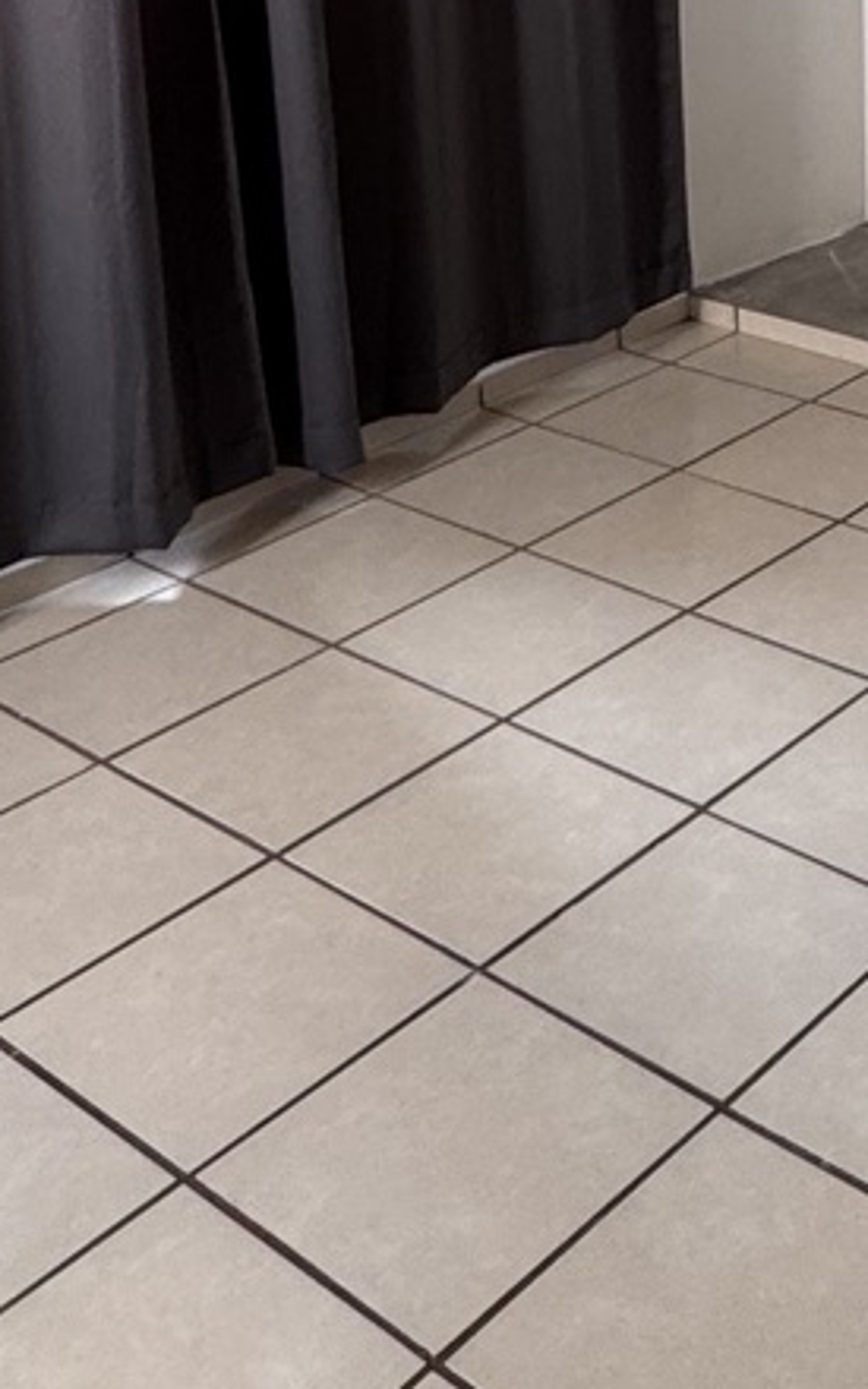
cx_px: 994
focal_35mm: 54
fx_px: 2044
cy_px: -88
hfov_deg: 22.4
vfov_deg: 33.4
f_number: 2.2
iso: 200
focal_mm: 2.22
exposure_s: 1/99
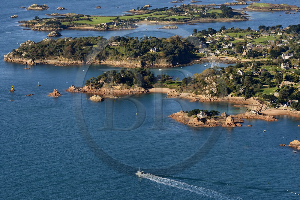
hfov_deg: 17.6
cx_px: 150
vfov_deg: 11.8
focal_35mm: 116
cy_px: 100
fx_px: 966
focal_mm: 116
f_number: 11
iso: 800
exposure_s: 1/1000
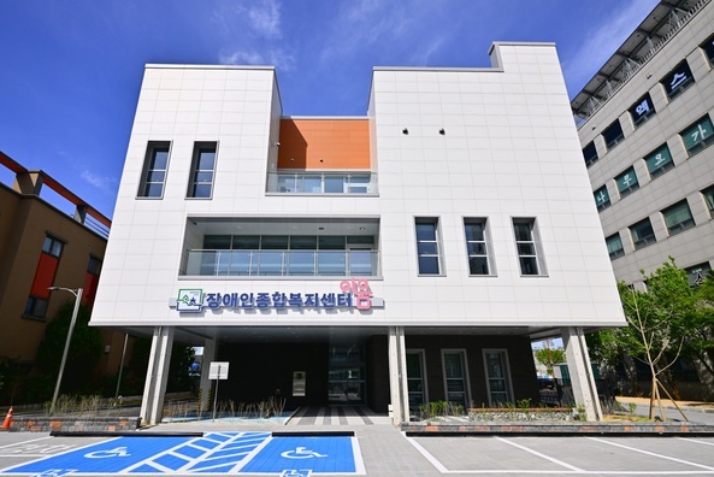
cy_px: 246
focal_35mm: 18
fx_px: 357
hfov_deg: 90.0
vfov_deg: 67.4
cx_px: 354
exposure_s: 1/1250
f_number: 5.6
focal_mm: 17
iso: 100
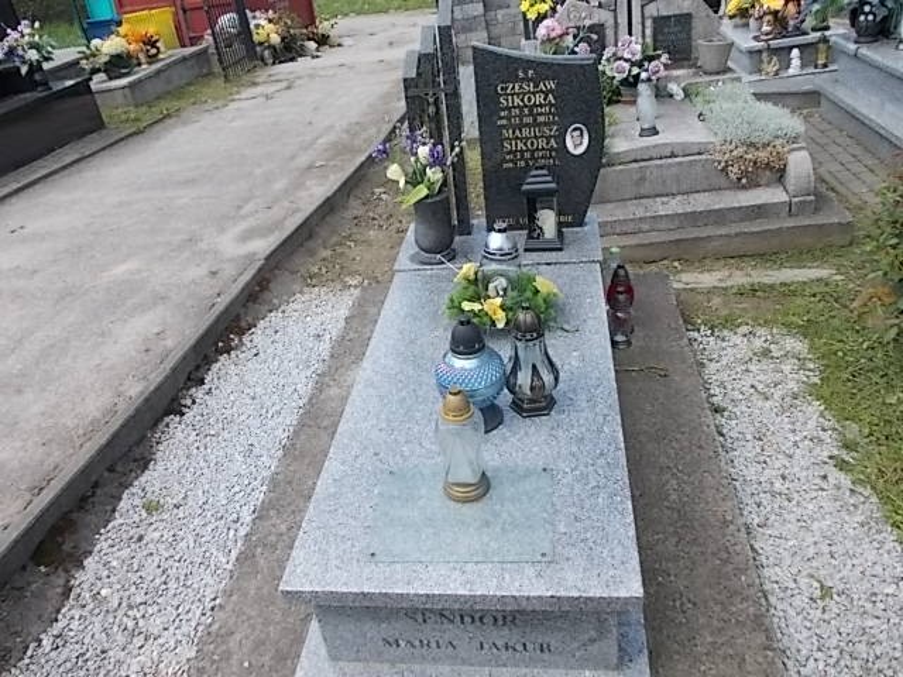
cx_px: 452
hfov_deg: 63.4
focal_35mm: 28
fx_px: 730
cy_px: 338
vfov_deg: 49.7
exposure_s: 1/160
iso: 80
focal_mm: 4
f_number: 5.4
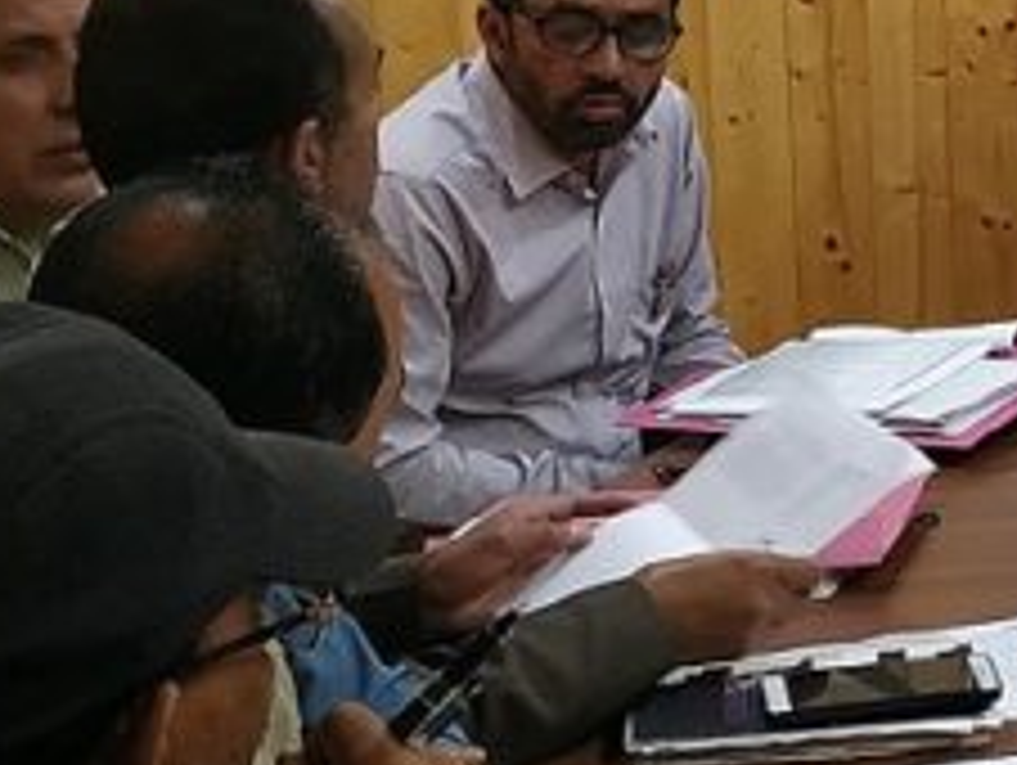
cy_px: 254
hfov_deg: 23.1
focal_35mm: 74
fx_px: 2176
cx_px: 1359
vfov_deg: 19.9
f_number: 1.9
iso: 250
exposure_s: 1/25
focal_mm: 3.94
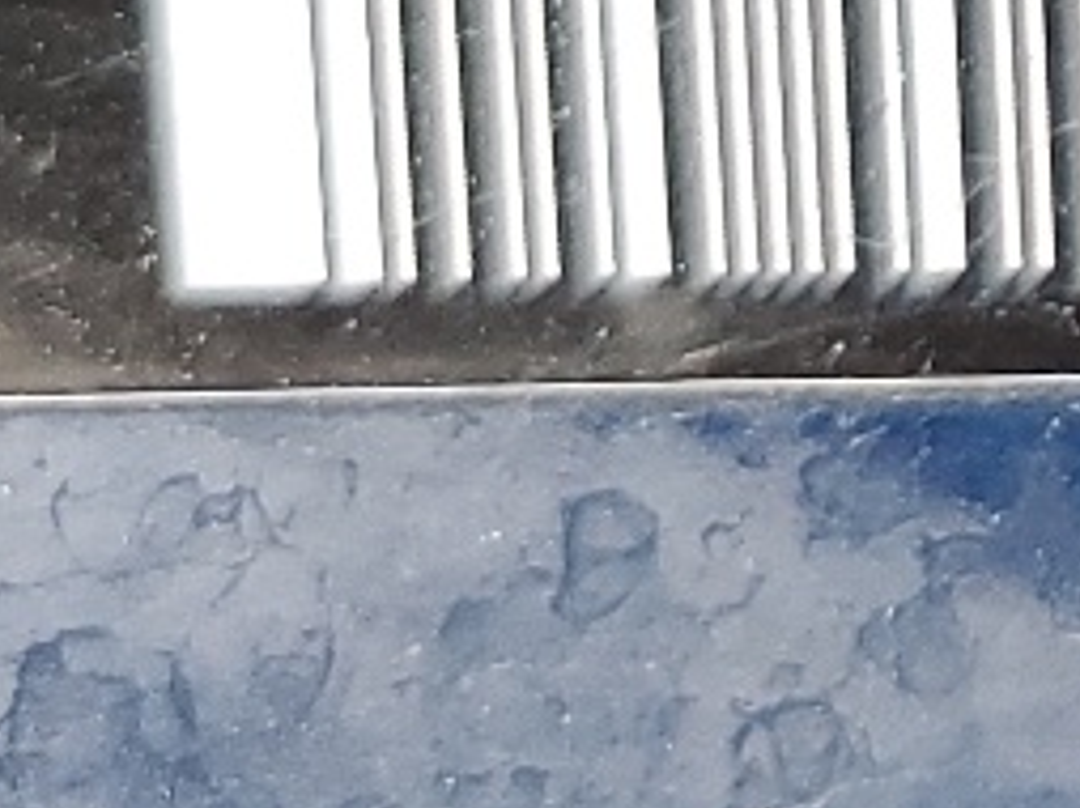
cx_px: 2326
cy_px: -1276
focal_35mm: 164
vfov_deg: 8.2
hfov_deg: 10.8
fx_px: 5112
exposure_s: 1/60.2
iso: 63
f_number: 1.5
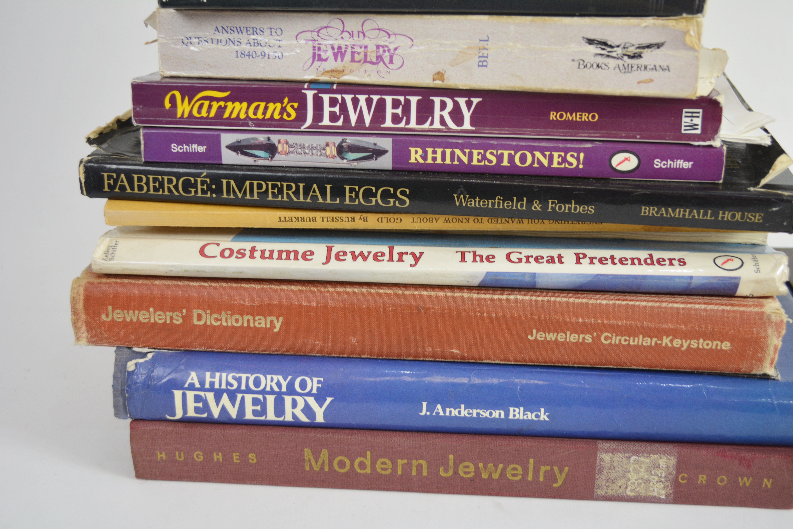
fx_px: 991
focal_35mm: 45
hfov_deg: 43.6
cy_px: 264
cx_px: 396
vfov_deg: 29.9
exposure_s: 1/80
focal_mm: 30
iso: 400
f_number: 4.5
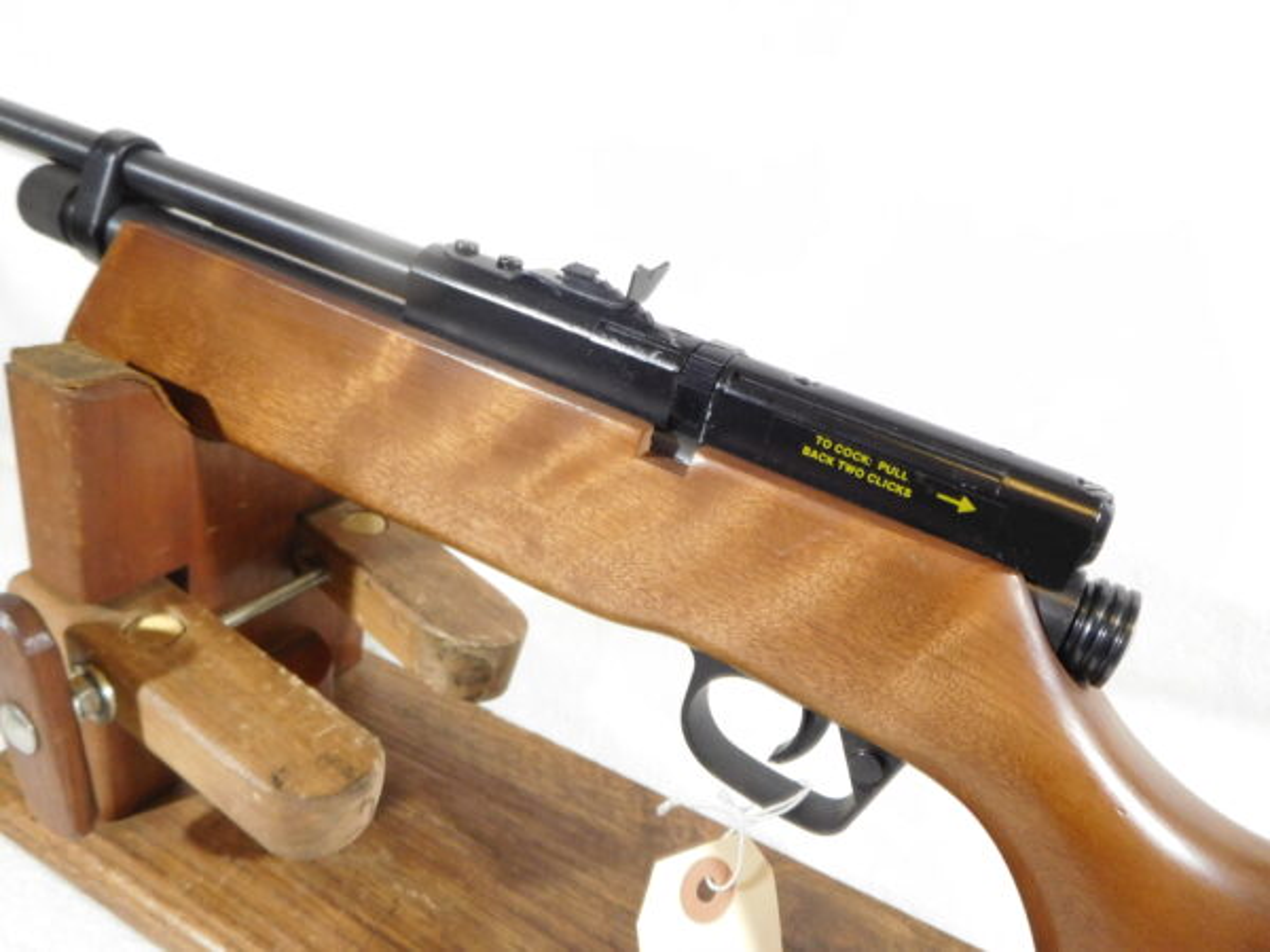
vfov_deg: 54.9
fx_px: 917
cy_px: 476
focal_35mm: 25
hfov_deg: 69.4
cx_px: 635
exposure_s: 1/30
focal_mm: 4.5
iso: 400
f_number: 3.4
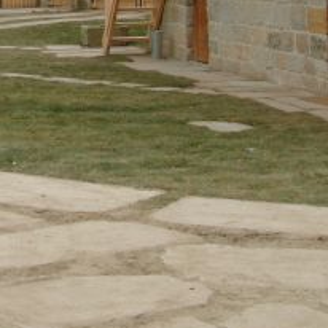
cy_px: -88
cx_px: -2
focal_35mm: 119
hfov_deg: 14.4
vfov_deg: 14.1
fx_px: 1276
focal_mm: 24
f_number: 5.6
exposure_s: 1/30
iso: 200
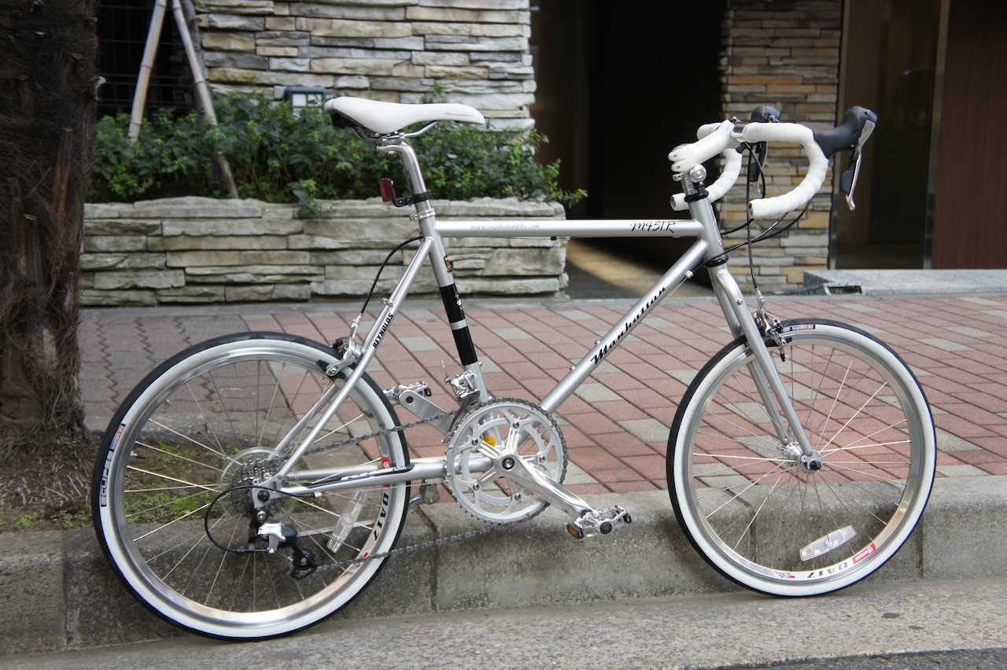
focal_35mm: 54
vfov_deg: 25.0
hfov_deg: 36.9
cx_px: 504
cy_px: 335
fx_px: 1510
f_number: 4.5
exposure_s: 1/60
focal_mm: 36
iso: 200
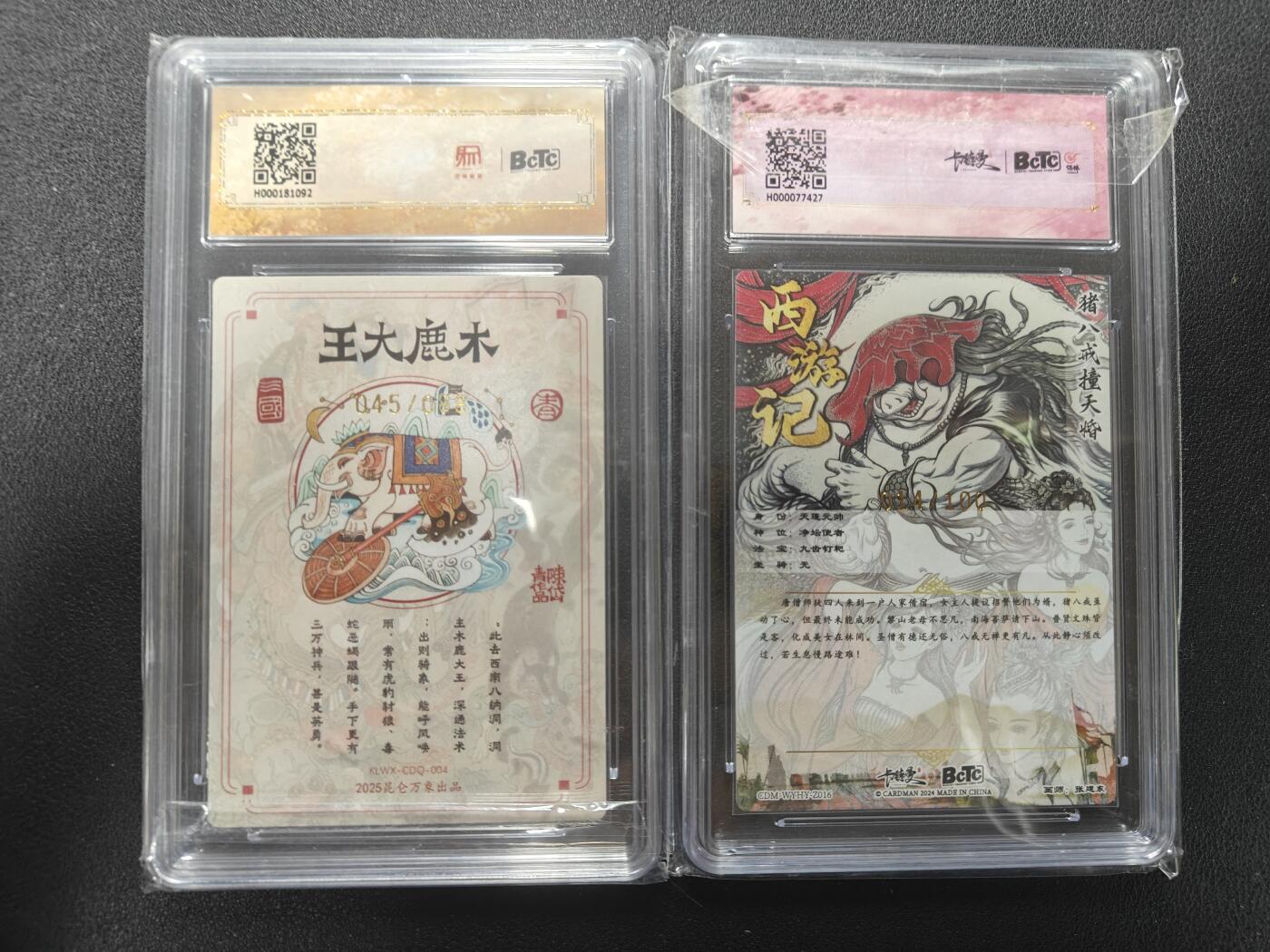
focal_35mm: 24
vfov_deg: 56.8
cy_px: 476
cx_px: 635
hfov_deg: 71.6
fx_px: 881
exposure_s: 1/50
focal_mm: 5.59
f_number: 1.8
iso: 250
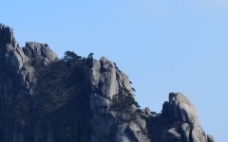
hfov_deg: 10.9
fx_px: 1081
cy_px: 179
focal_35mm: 174
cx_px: -233
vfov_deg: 7.5
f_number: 5
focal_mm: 40
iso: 100
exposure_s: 1/250
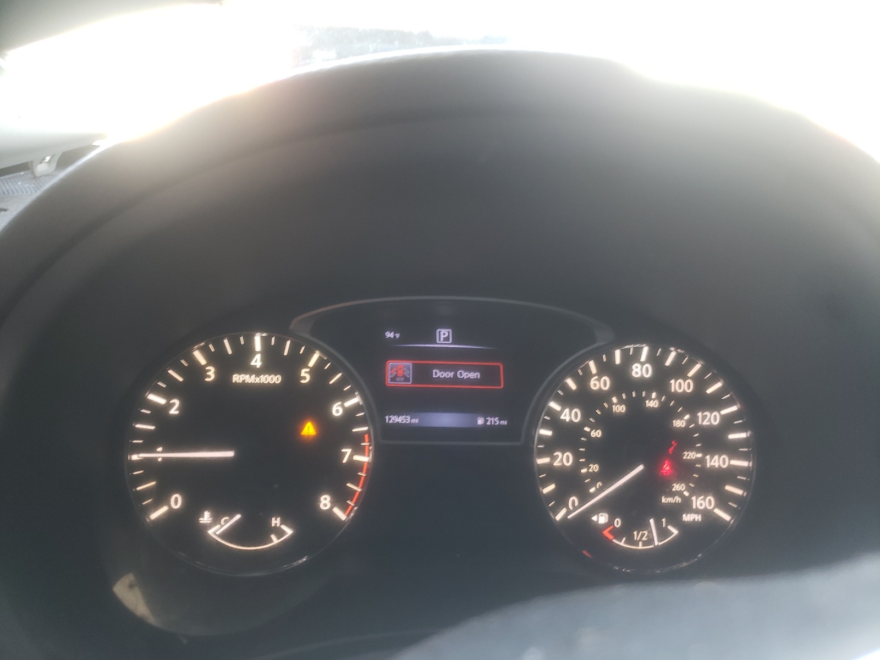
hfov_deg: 67.3
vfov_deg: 53.1
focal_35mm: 26
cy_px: 330
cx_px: 440
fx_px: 661
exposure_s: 1/50
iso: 74
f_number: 1.5
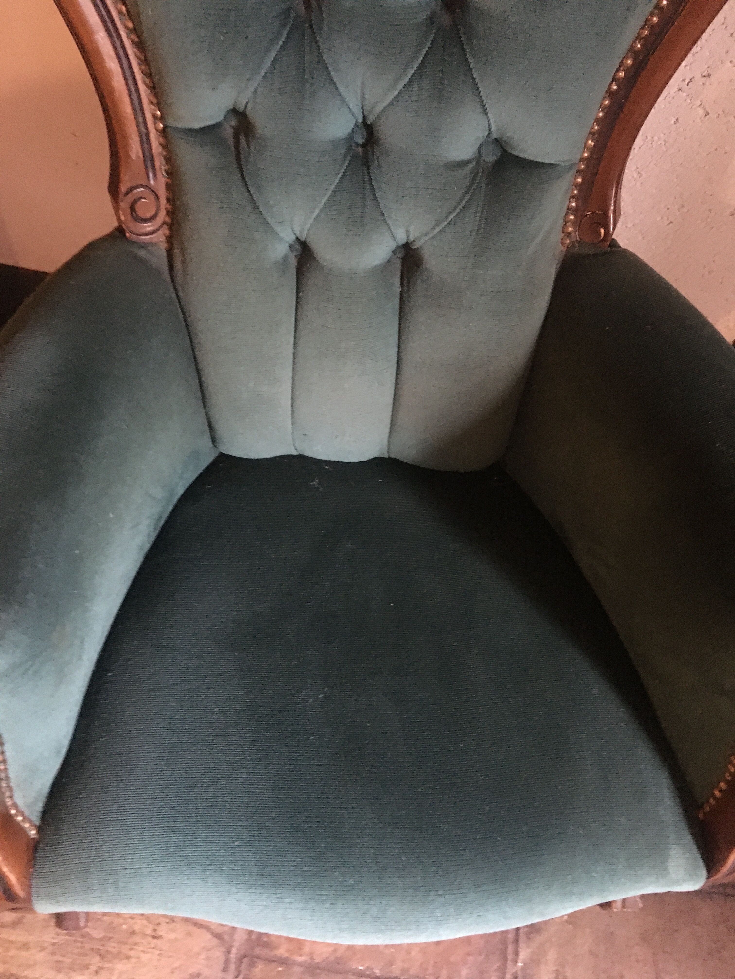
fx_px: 821
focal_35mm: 29
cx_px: 368
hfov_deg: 48.2
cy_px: 490
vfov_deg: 61.7
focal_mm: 4.15
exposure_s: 1/17
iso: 500
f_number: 2.2
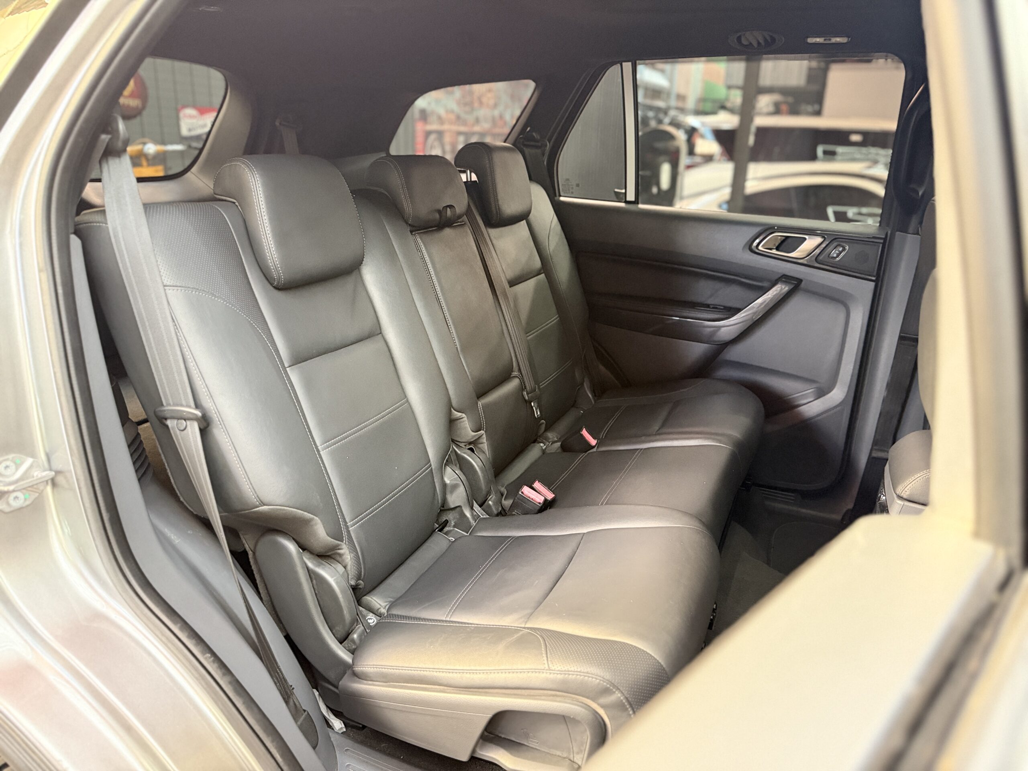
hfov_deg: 71.6
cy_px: 386
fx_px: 713
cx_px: 514
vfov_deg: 56.8
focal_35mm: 24
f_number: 1.78
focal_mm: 6.76
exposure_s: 1/60
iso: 800
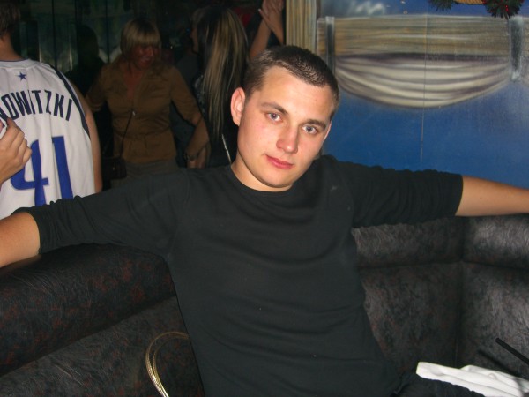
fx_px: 581
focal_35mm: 38
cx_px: 264
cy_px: 198
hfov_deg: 49.0
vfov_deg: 37.7
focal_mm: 7.9
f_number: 2.8
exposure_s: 1/60
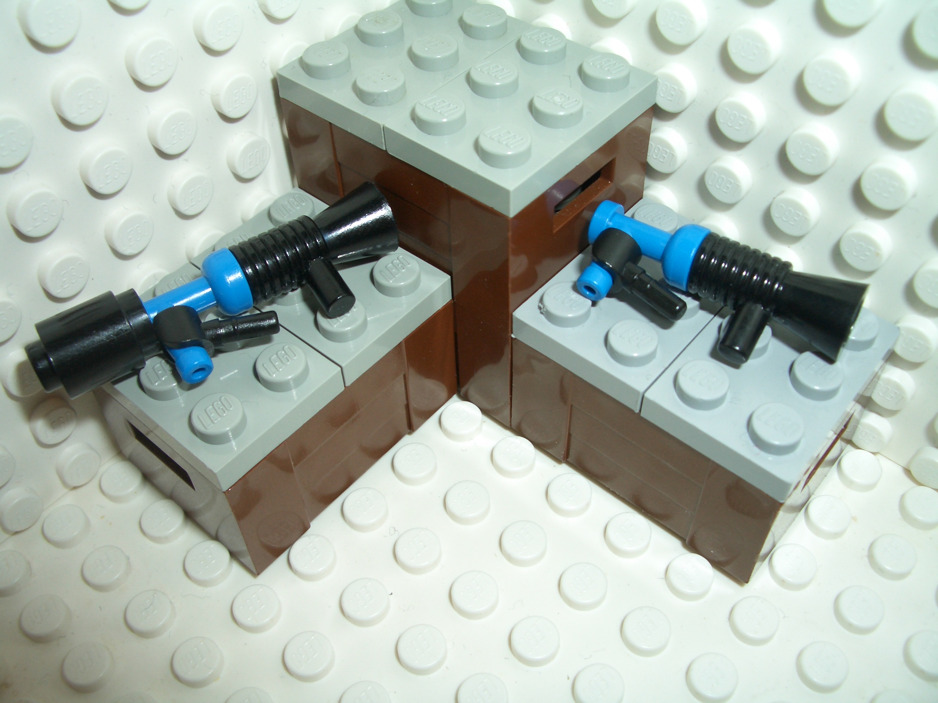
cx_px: 469
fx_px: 948
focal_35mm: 35
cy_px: 352
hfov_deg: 52.6
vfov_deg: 40.7
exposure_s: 1/60
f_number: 4.3
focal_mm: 5.8
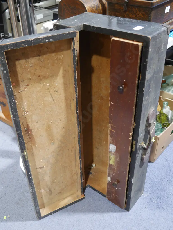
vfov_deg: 49.0
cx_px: 86
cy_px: 115
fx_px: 253
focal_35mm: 38
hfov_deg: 37.8
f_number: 4.1
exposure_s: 1/60
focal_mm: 19
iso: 1250
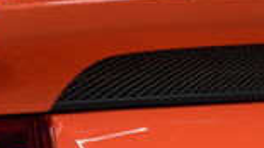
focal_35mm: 202
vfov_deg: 5.8
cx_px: 89
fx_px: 1413
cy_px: 359
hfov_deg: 10.7
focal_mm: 26
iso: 450
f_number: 4
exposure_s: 1/40
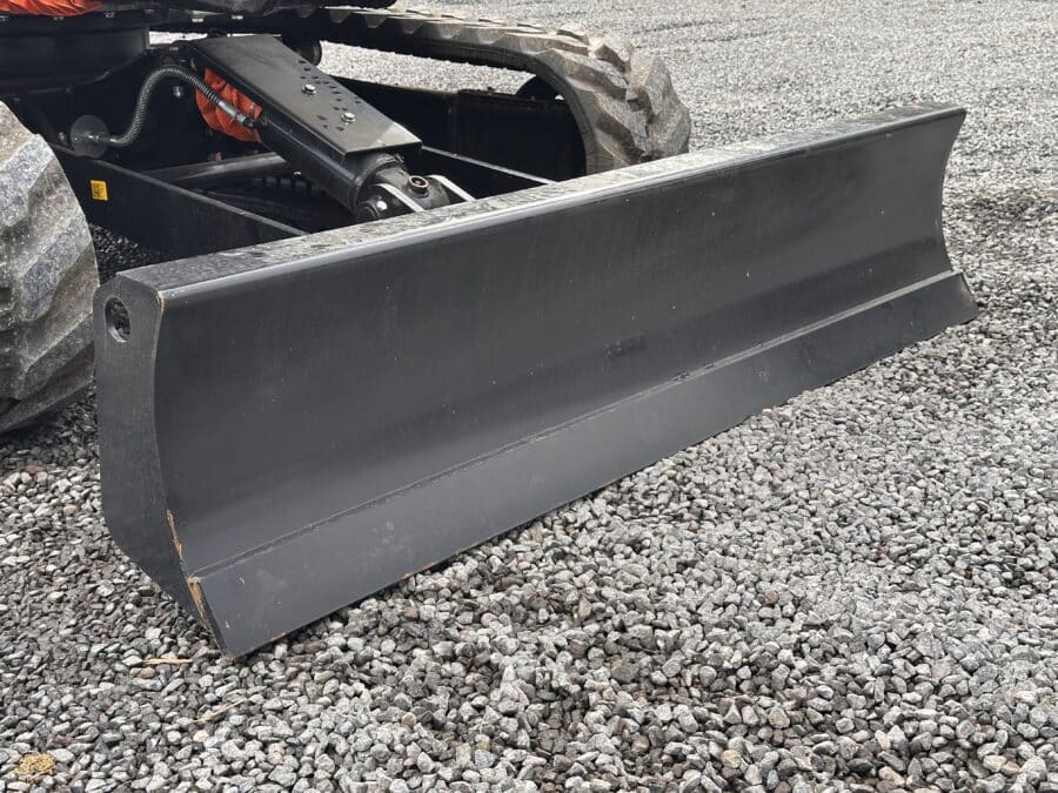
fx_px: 1467
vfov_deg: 30.3
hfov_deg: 39.7
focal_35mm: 48
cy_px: 396
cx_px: 529
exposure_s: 1/380
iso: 64
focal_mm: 6.86
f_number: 1.78
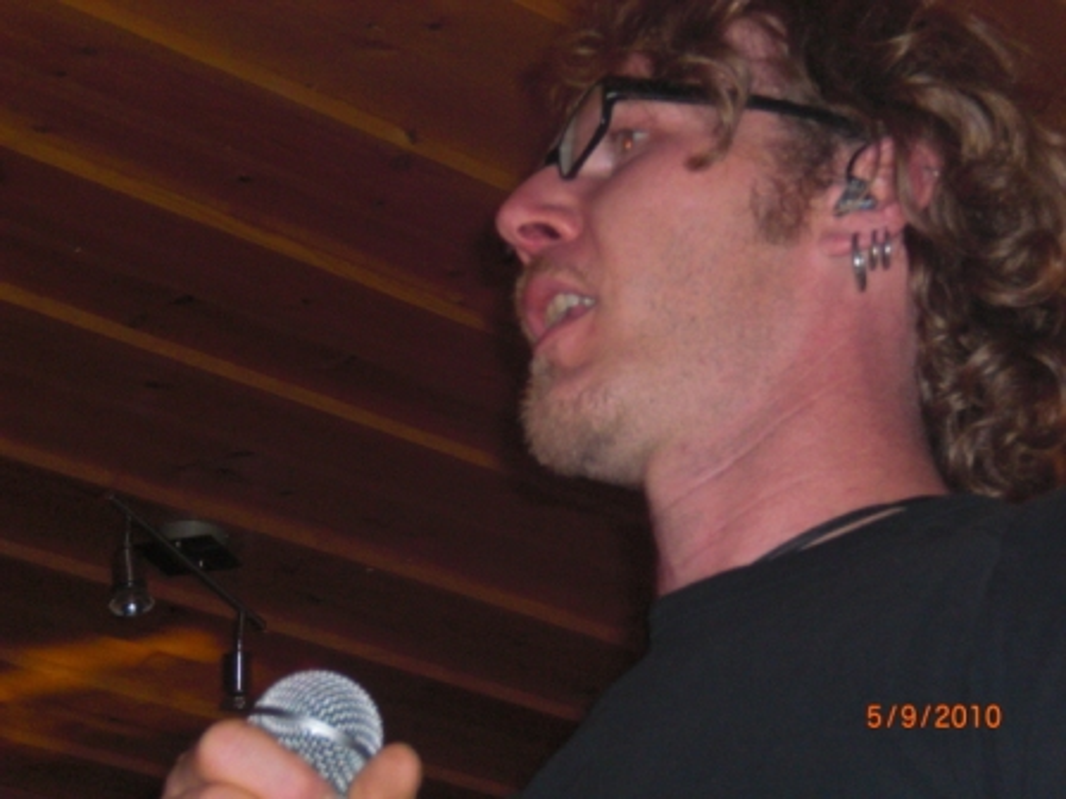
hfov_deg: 17.3
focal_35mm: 114
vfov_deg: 13.0
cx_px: 533
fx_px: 3511
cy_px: 400
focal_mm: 18.9
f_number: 5.9
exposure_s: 1/60
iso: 200
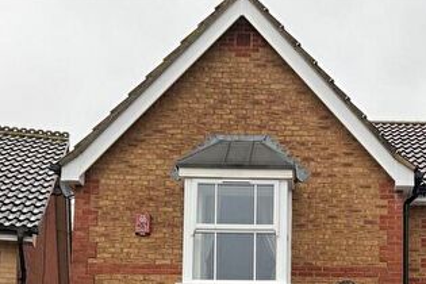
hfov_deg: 29.2
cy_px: 347
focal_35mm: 67
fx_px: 793
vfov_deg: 19.1
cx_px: 354
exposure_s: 1/122
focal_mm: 3
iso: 25
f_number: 1.8
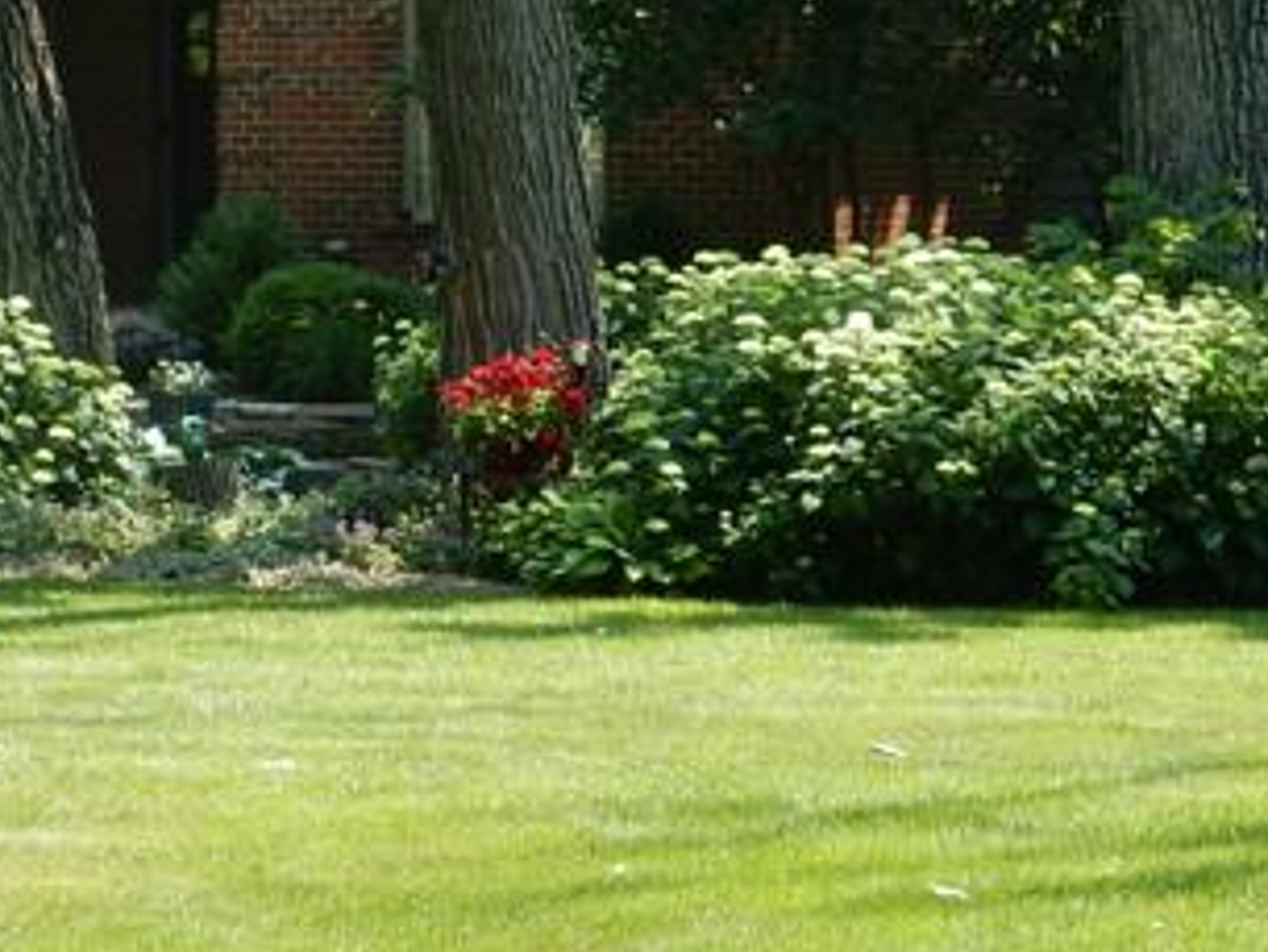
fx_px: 5167
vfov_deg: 10.4
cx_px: 154
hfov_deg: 13.9
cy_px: -42
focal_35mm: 141
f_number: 4.2
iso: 125
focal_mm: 7.6
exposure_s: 1/200
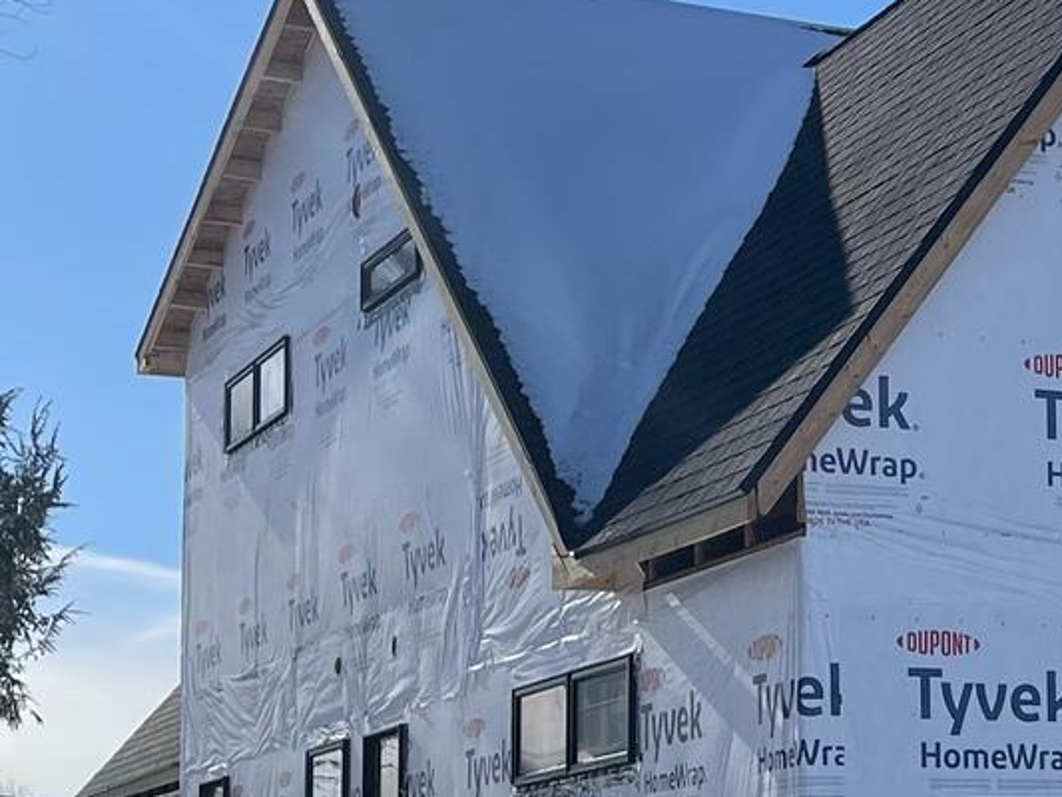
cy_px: 673
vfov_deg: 15.3
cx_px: 1116
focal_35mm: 96
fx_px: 2946
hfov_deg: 19.7
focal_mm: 5.1
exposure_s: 1/6250
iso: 32
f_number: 1.6
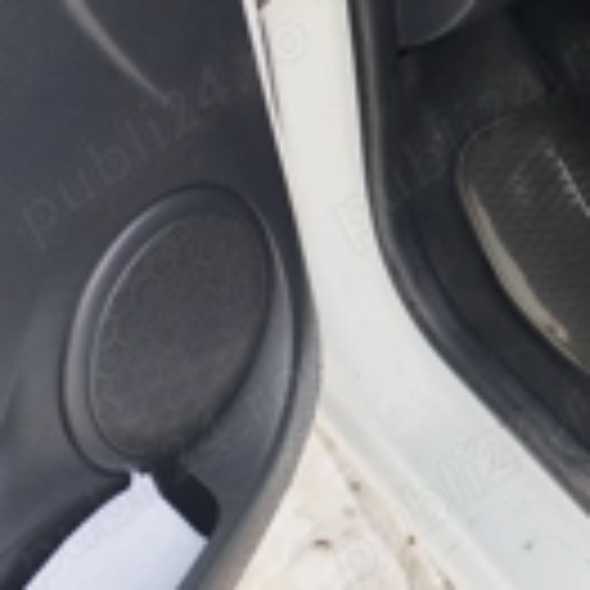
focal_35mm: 81
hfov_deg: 20.5
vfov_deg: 21.3
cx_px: 635
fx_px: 1562
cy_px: 203
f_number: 1.9
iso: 50
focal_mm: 6.12
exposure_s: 1/100
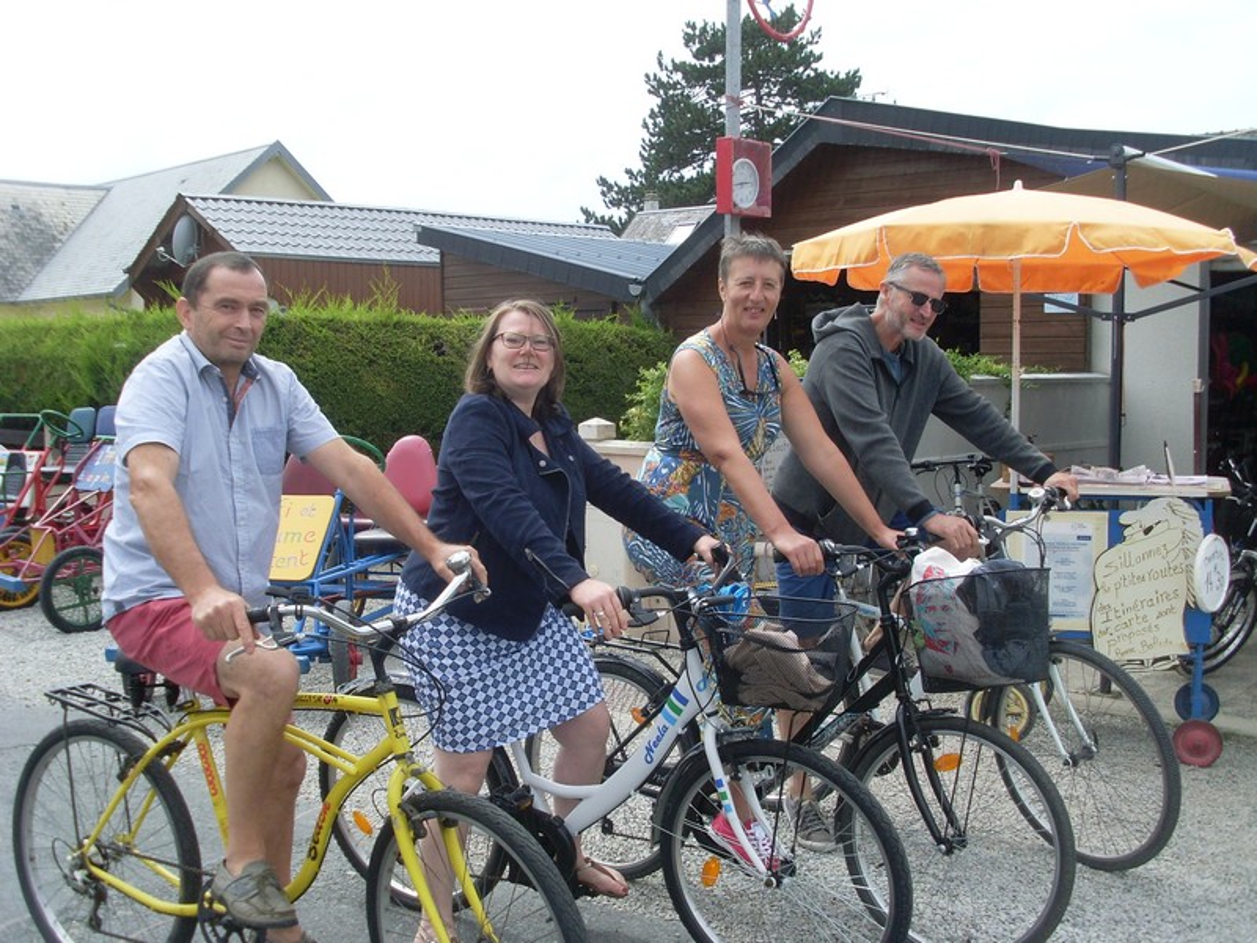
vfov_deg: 37.7
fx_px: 1380
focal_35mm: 38
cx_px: 628
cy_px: 472
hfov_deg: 49.0
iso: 80
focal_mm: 6.3
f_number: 7.7
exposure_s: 1/180
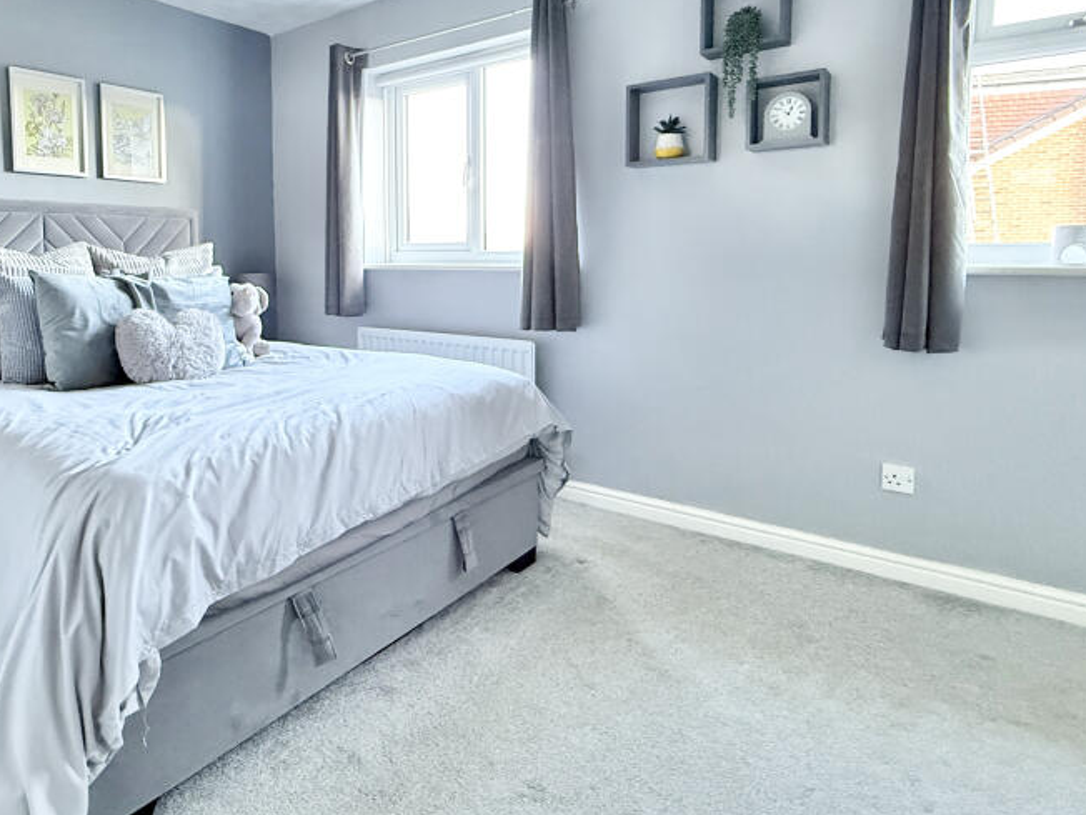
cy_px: 300
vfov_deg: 60.2
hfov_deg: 75.2
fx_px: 690
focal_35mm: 22
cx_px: 416
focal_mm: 2.22
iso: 640
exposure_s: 1/60
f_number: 2.2
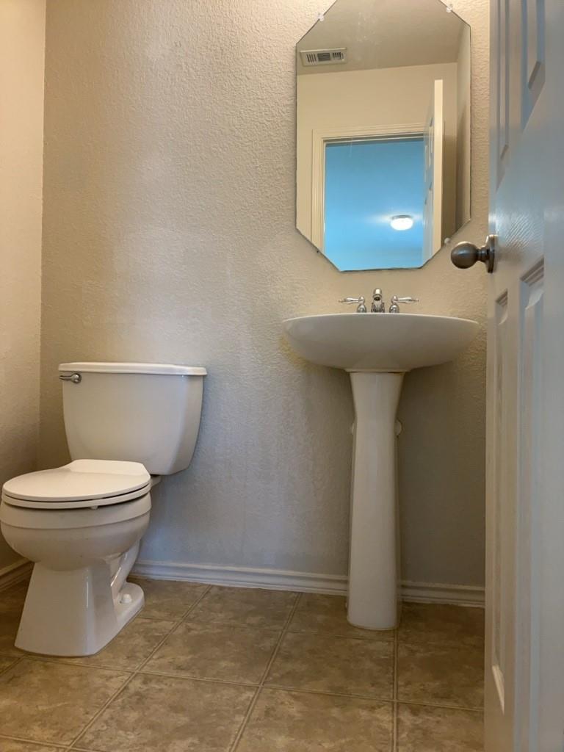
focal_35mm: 27
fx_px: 587
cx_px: 282
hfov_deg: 51.4
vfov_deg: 65.3
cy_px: 376
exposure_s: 1/60
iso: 50
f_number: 1.8
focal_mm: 3
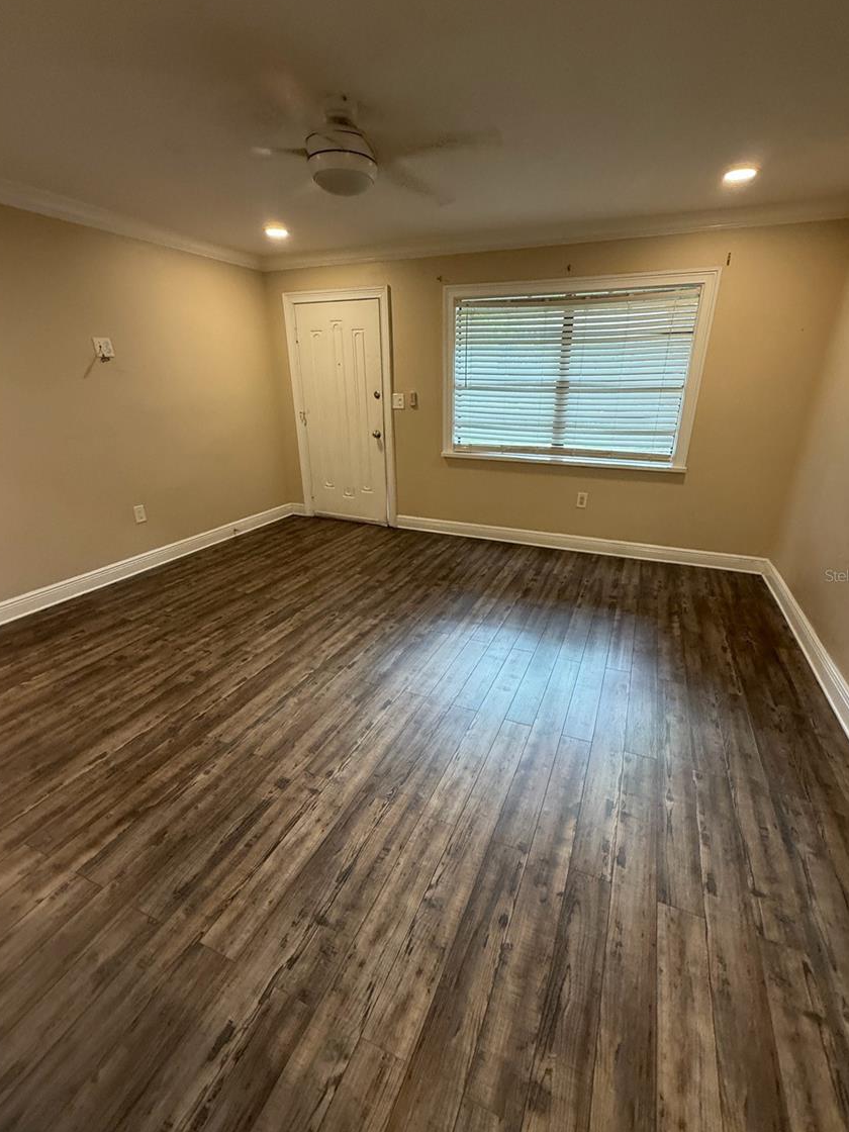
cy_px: 575
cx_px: 442
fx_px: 491
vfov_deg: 98.2
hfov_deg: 81.7
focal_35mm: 15
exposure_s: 1/60
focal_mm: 2.22
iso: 400
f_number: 2.2
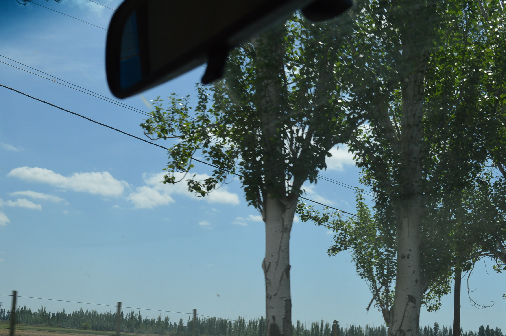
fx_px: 730
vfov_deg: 25.8
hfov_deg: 38.0
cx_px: 198
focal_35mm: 52
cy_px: 224
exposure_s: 1/320
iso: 100
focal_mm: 26
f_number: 9
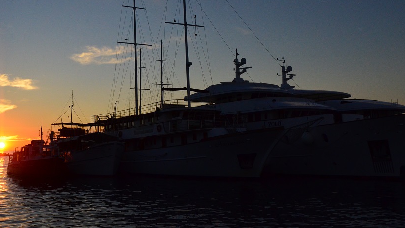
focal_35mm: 46
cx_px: 174
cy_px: 64
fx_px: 494
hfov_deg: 44.5
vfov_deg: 25.7
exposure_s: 1/6400
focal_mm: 24
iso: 2000
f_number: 5.6
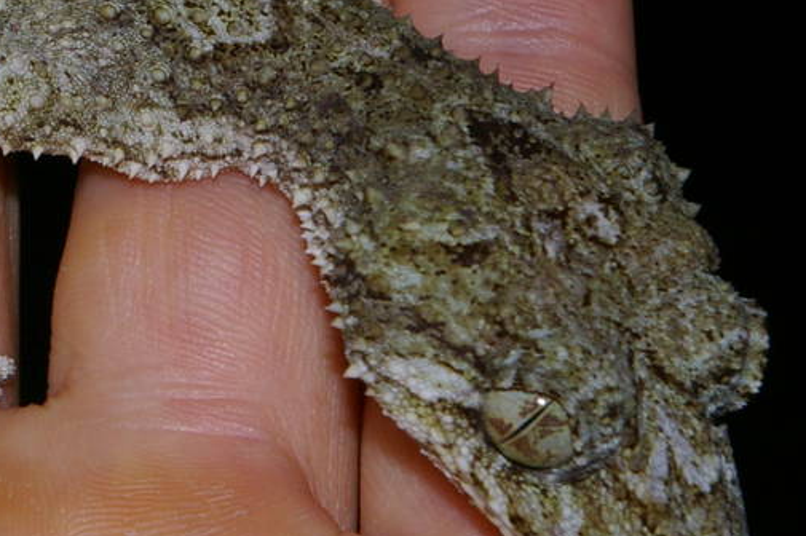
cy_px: 16
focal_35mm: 262
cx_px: -172
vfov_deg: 5.2
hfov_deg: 7.8
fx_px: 5853
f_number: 16
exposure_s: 1/60
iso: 400
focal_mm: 55
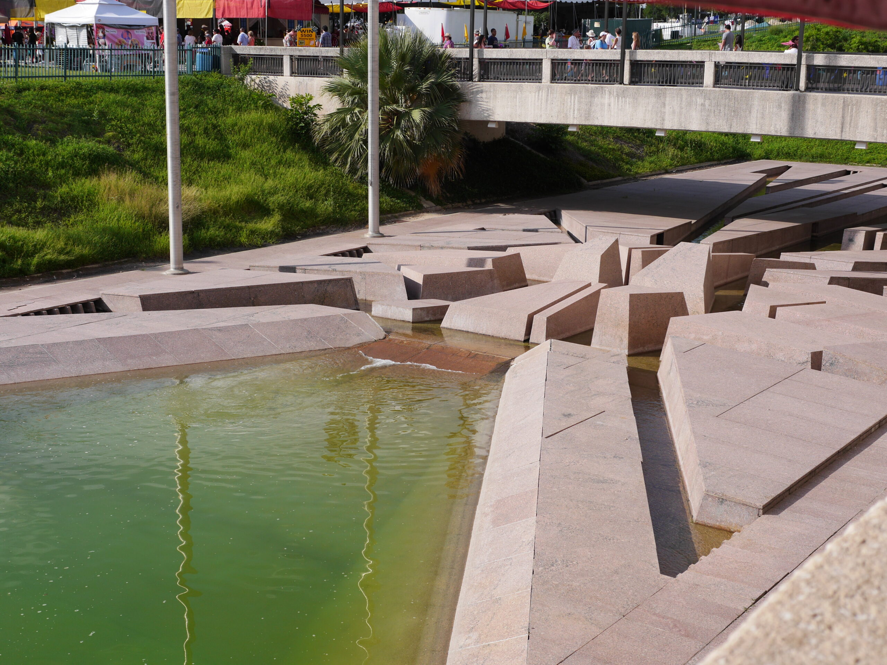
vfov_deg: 29.1
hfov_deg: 38.2
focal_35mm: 50
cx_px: 444
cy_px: 332
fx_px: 1281
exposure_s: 1/1000
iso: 200
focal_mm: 25
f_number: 5
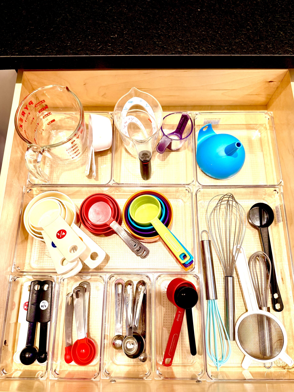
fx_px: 272
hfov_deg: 56.8
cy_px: 196
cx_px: 147
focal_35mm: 24
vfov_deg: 71.6
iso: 160
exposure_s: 1/60
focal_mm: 6.76
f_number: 1.78
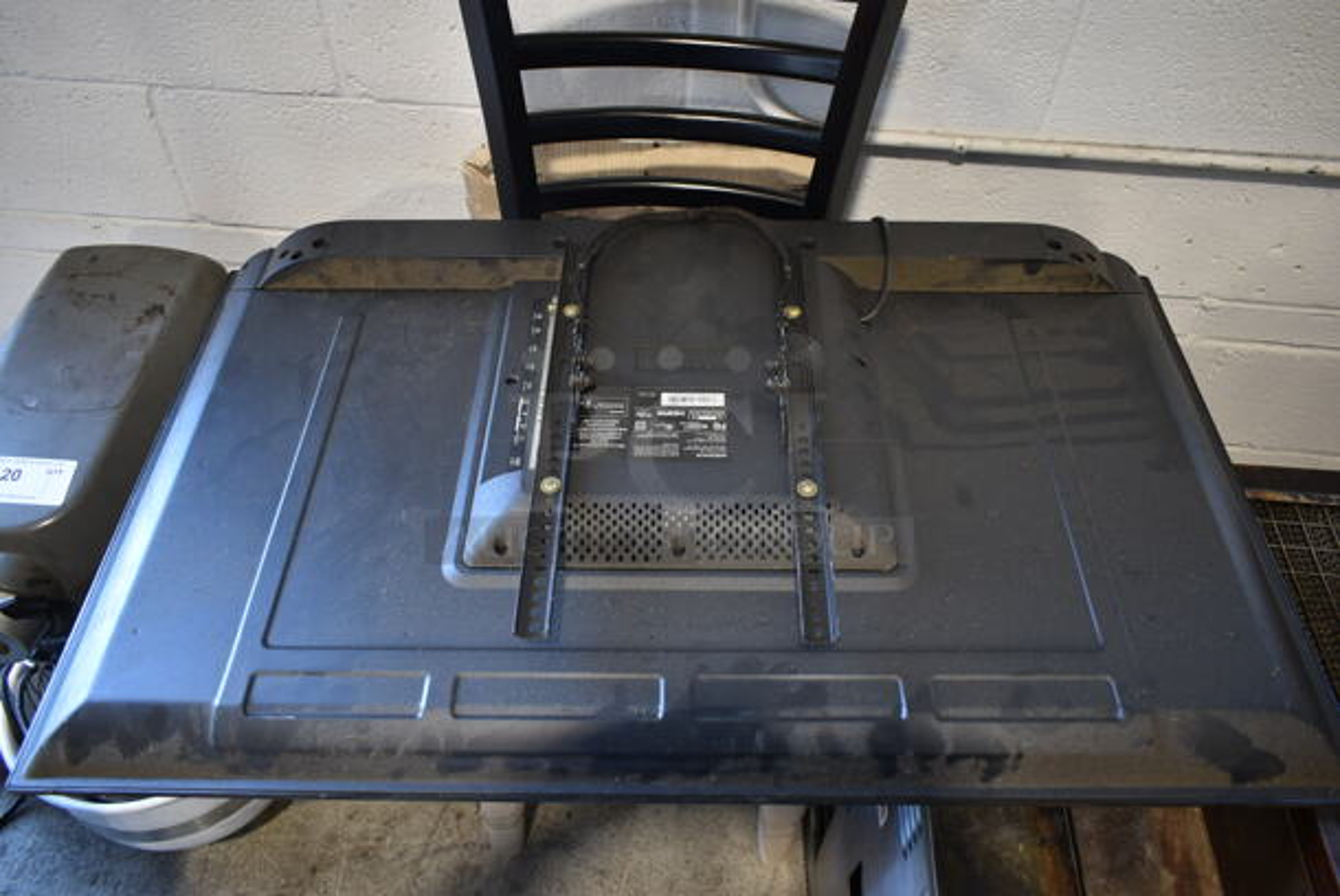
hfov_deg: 67.3
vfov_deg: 48.0
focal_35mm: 27
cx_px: 670
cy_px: 448
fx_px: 1006
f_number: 3.5
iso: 400
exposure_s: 1/30
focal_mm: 18
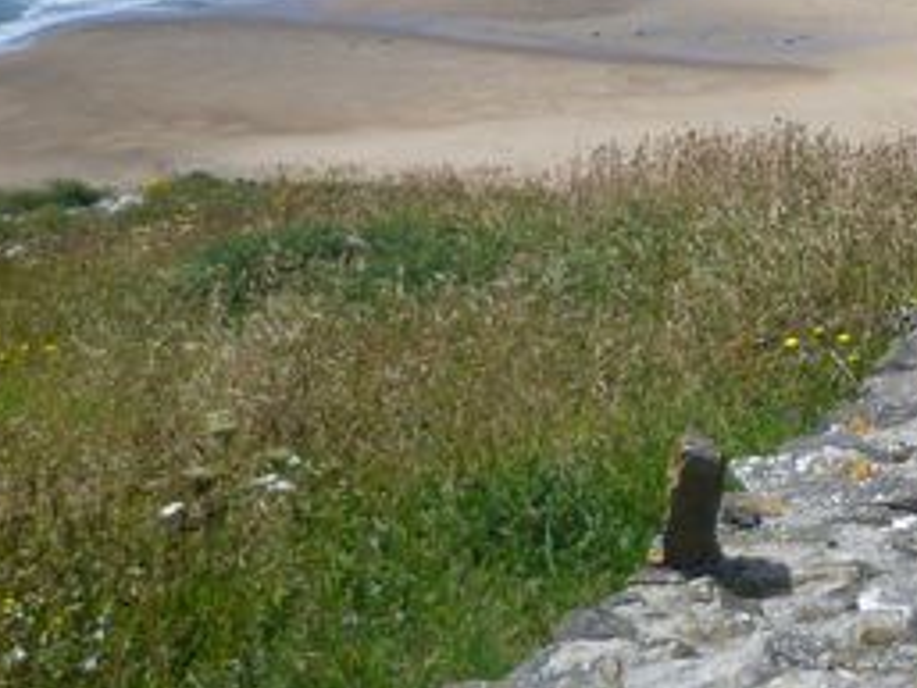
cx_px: 971
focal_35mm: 87
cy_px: -207
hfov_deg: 21.5
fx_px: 2306
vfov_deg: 16.1
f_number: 9
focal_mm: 5
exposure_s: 1/200
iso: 80
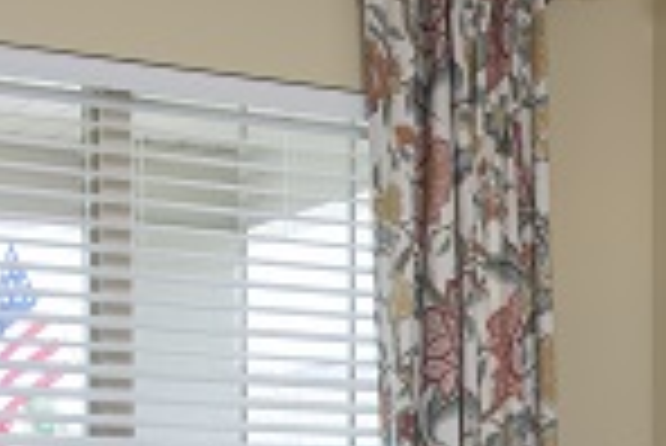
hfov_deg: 15.2
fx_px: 2407
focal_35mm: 130
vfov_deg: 10.3
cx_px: 783
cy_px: 653
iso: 100
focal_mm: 24
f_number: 10
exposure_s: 1/13
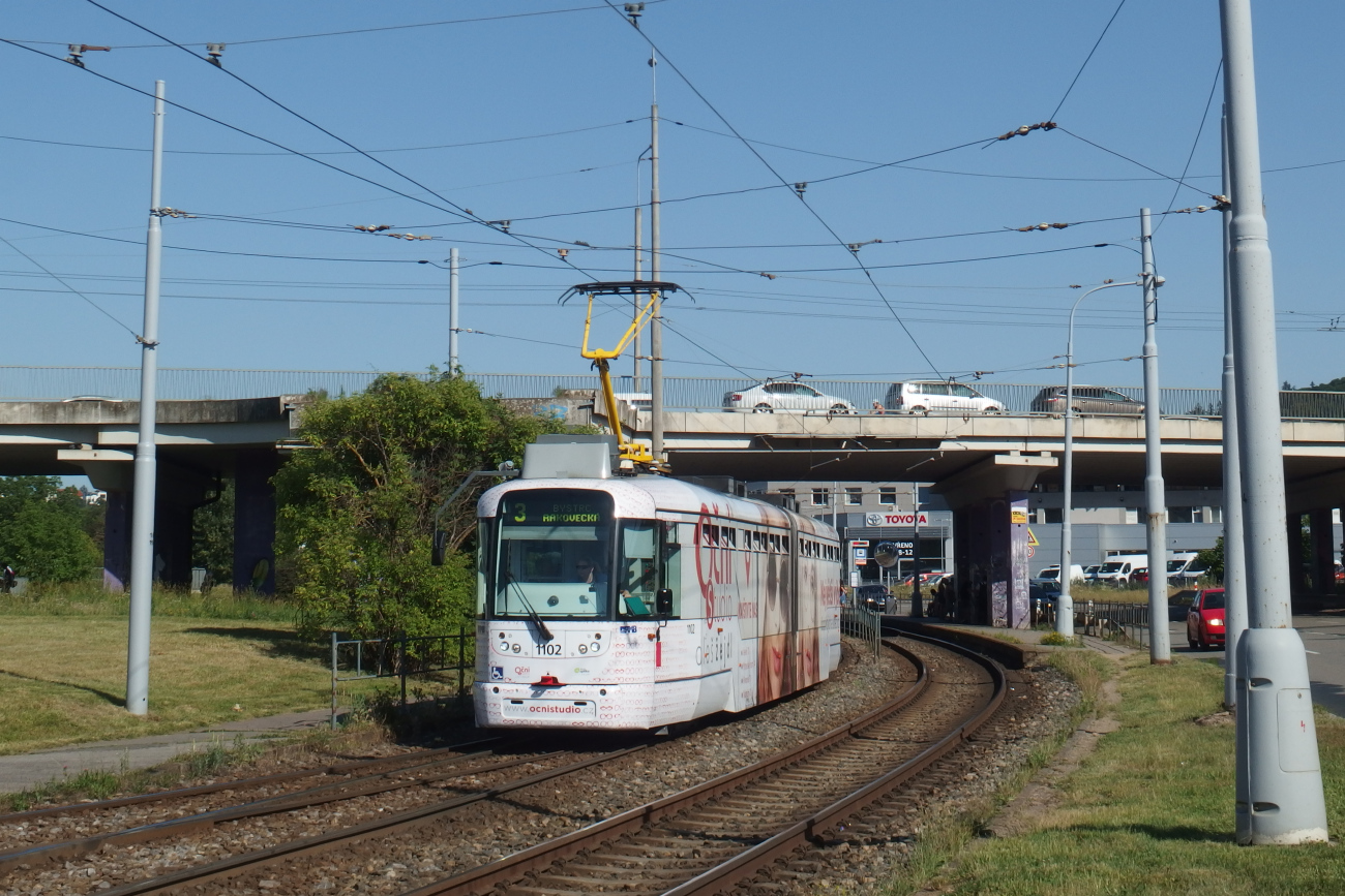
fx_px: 2503
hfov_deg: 30.1
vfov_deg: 20.3
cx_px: 672
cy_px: 448
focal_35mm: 67
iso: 100
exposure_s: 1/800
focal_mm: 12.1
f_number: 6.3
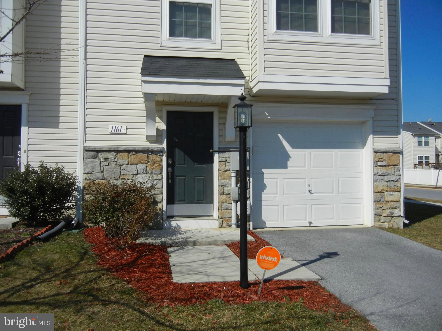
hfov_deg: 60.0
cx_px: 221
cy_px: 166
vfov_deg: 46.8
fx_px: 383
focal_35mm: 30
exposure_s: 1/864
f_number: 7
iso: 160
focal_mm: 5.4
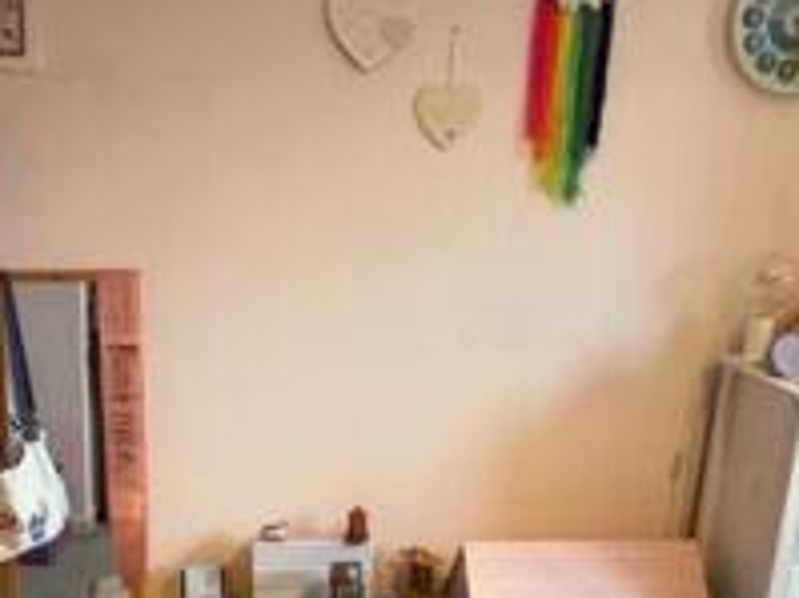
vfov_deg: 34.6
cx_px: 237
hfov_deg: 44.8
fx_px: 946
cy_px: 419
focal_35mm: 41
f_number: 2.2
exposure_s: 1/50
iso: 500
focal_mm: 2.22
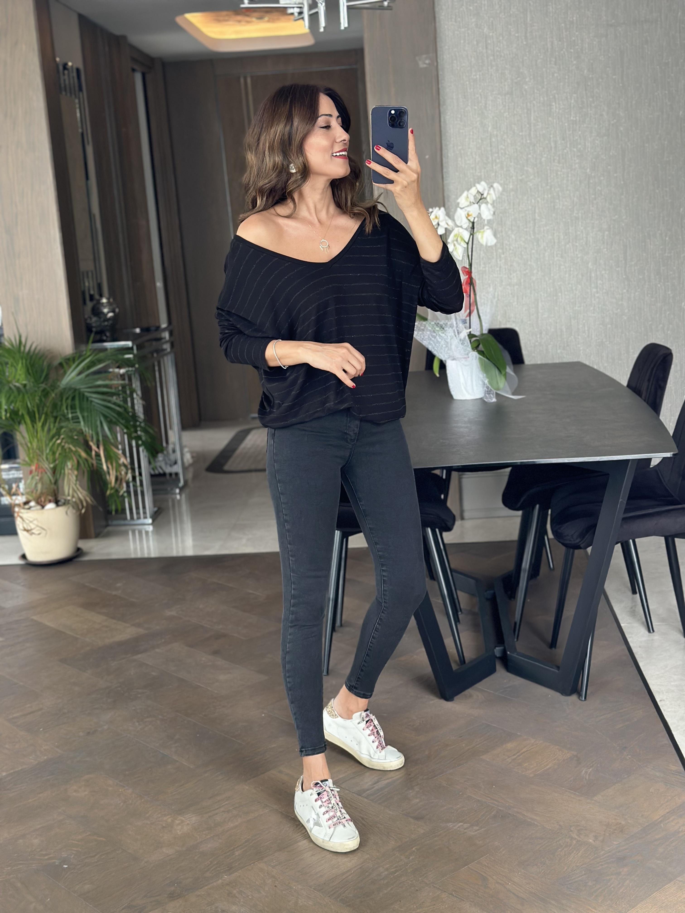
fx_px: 1266
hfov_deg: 30.3
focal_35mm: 48
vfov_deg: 39.7
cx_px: 342
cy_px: 456
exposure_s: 1/60
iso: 200
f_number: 1.78
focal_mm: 6.86
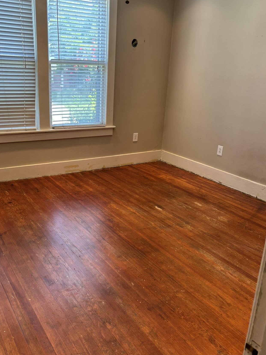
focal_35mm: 32
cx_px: 113
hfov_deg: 44.0
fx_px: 328
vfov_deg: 56.8
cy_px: 182
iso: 80
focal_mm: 5.96
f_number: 1.6
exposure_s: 1/60
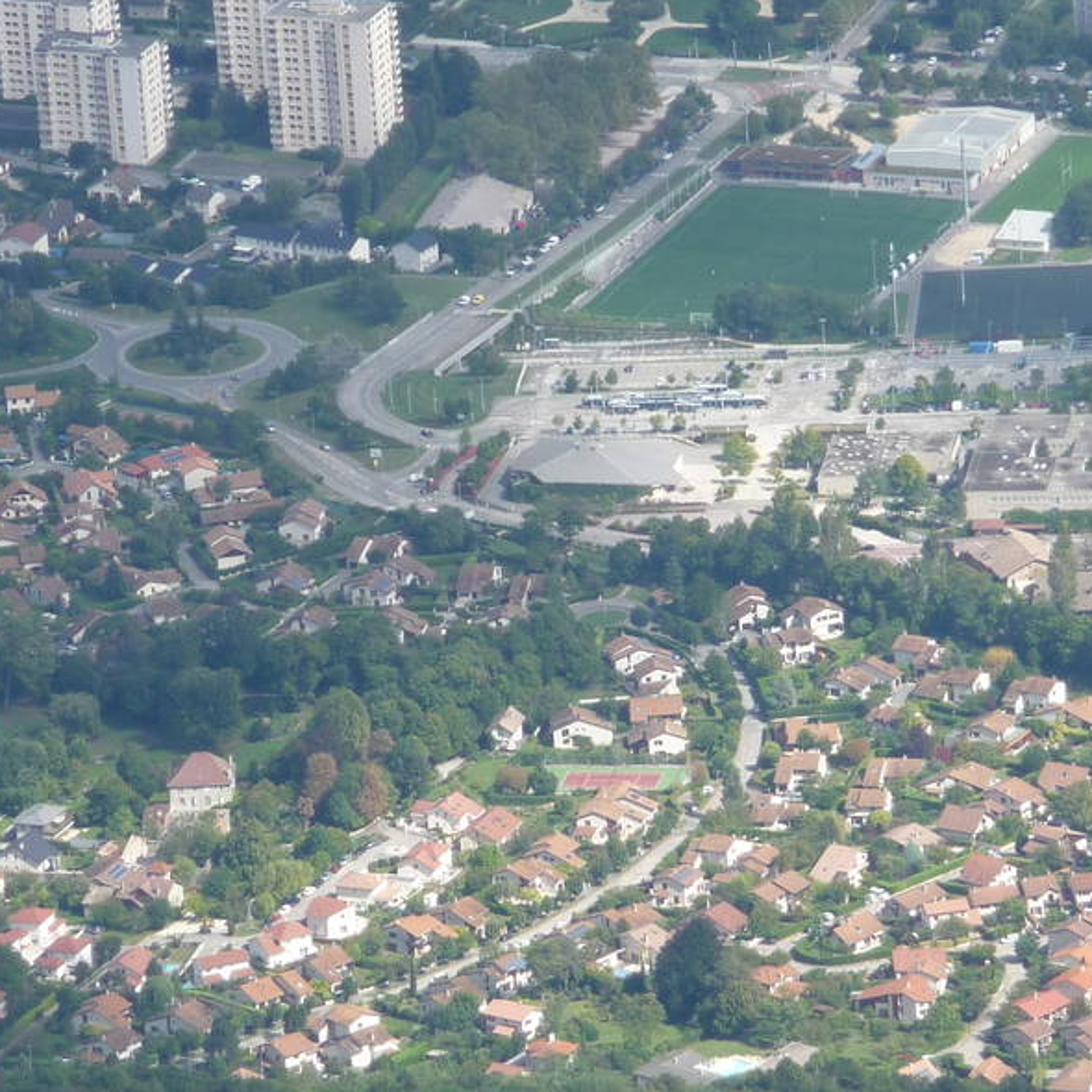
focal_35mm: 528
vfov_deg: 3.3
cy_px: 546
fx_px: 18845
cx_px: 646
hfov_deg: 3.3
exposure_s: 1/320
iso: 100
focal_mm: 47
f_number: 4.9
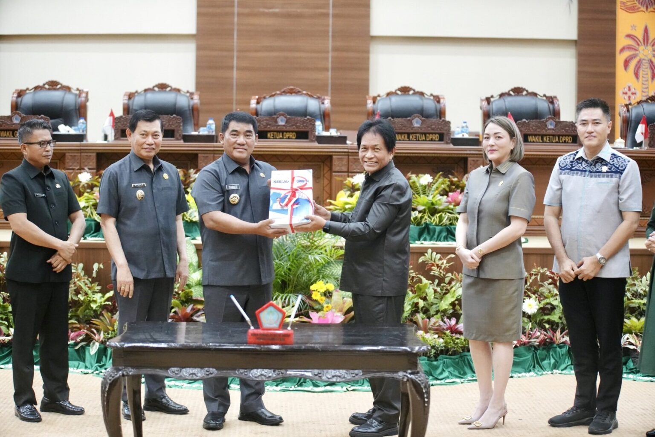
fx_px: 1274
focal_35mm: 70
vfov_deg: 19.5
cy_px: 218
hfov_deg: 28.8
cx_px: 328
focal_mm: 70
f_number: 2.8
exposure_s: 1/100
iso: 8000
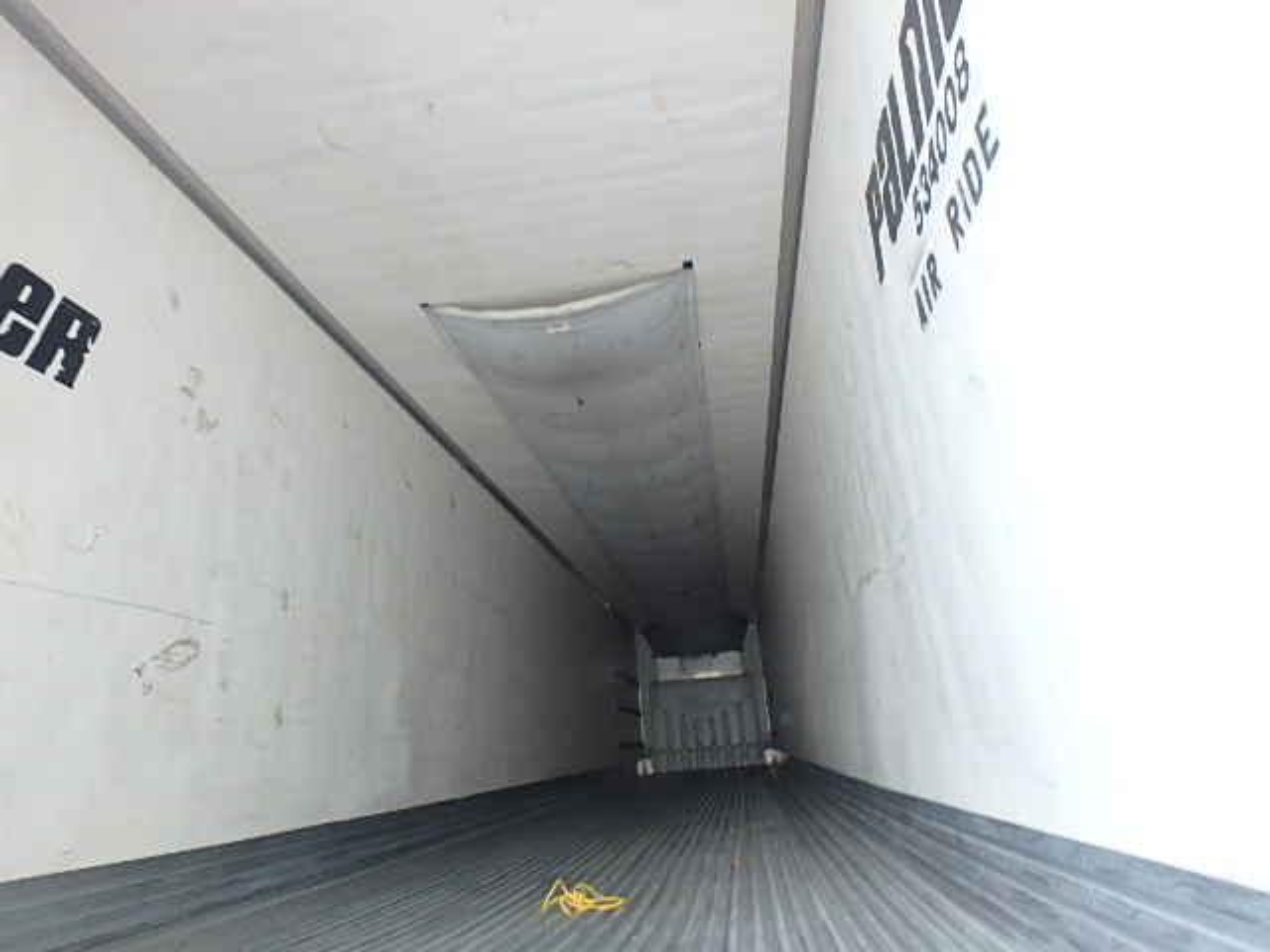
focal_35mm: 21
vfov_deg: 63.4
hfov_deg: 79.0
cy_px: 476
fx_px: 770
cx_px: 635
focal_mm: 3.7
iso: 200
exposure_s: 1/40
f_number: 3.5
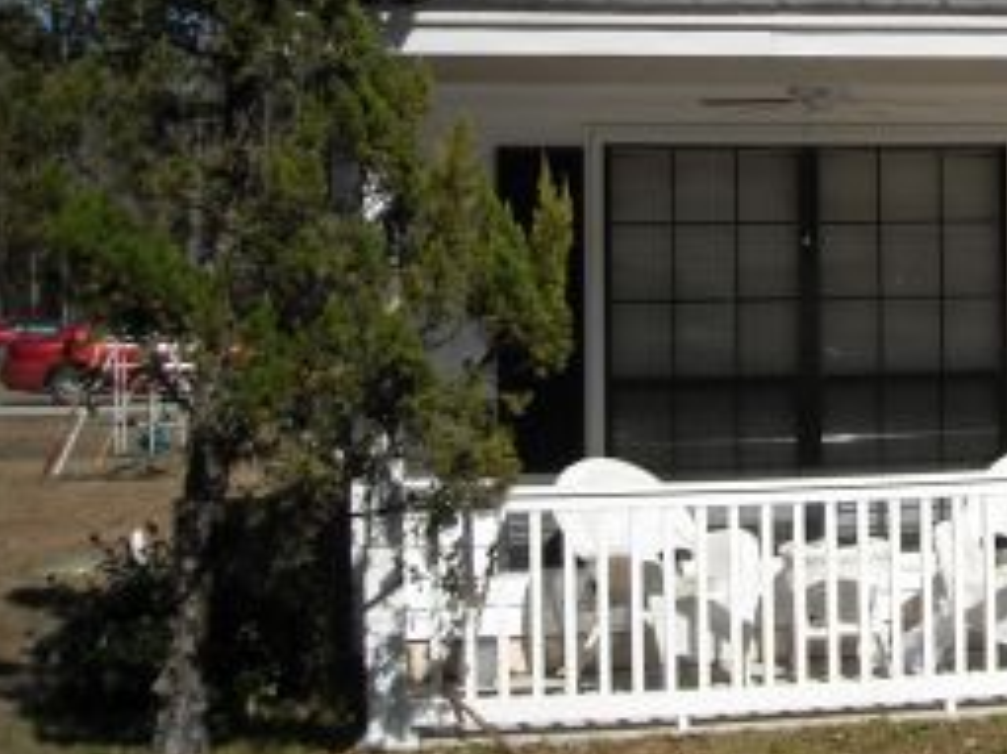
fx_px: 2559
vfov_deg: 16.6
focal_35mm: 88
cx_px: 1181
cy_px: 95
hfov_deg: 20.9
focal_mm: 5.7
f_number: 5.6
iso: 64
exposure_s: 1/478
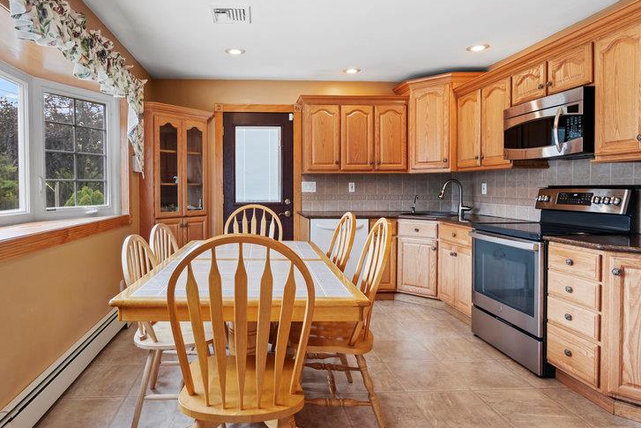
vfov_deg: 57.2
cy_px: 199
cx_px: 279
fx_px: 392
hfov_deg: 78.2
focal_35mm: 22
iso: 500
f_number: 5.6
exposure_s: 1/80
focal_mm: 16
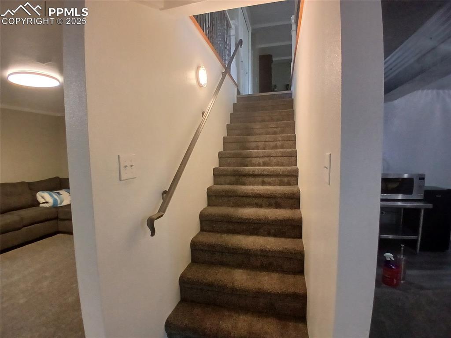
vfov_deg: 74.7
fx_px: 221
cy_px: 169
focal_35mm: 17
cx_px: 226
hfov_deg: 91.1
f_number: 2.2
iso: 200
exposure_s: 1/30
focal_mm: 1.4
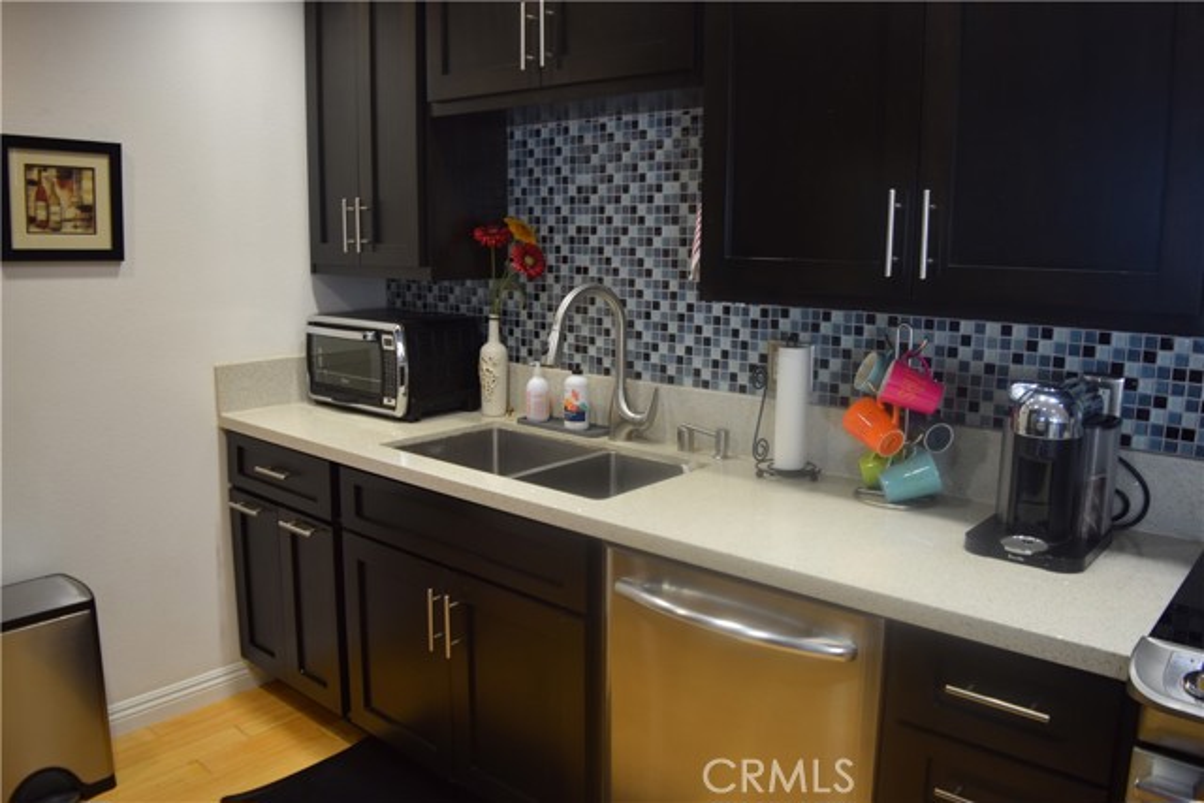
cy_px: 402
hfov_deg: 67.4
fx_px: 903
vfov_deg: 48.0
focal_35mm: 27
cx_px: 602
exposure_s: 1/60
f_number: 4
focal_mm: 18
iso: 500
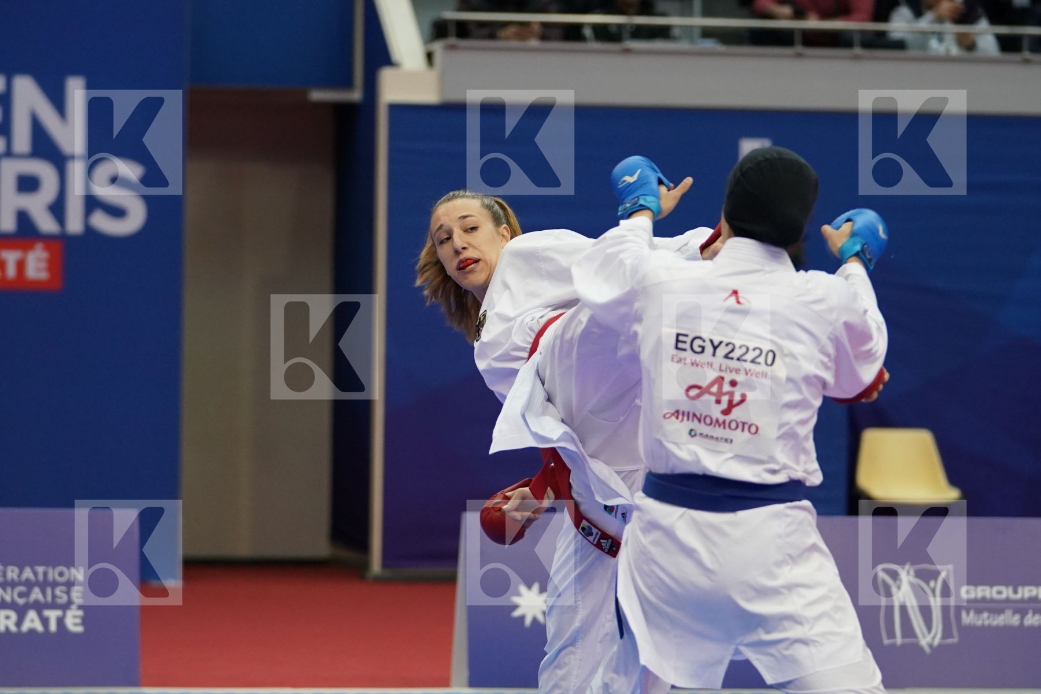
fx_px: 4684
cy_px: 347
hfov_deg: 12.7
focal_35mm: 162
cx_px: 520
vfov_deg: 8.5
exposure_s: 1/1000
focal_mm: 108
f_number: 2.8
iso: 2500
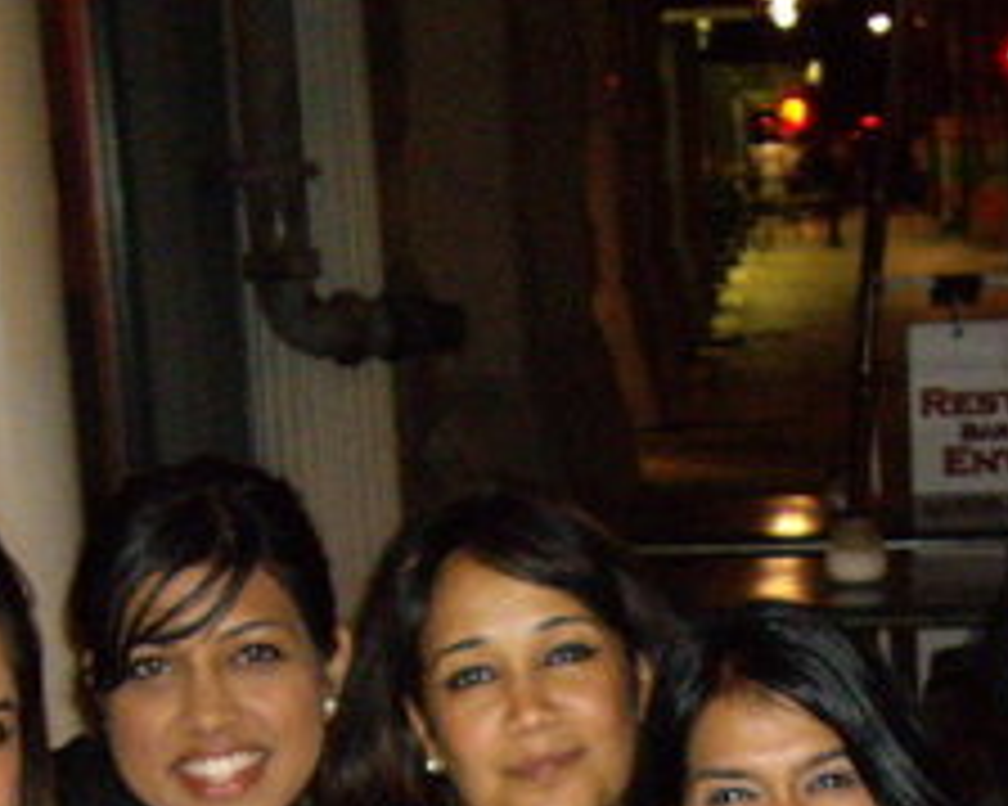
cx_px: 891
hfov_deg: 17.9
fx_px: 3161
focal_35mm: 106
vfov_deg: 14.1
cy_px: 968
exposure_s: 1/40
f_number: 2.7
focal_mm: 6.2
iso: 400
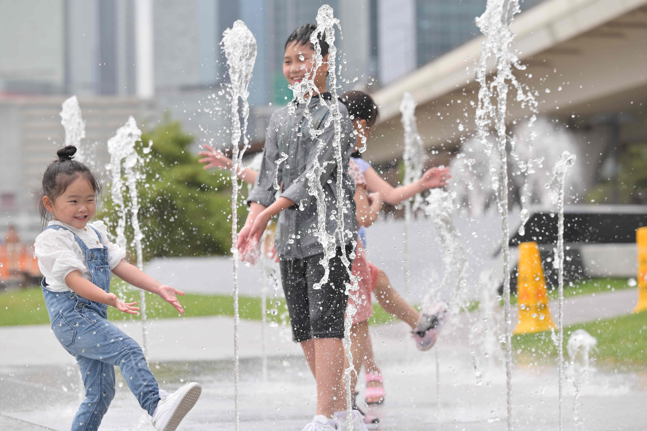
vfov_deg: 10.5
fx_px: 2336
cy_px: 216
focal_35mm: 130
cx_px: 324
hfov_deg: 15.8
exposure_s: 1/3200
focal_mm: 130
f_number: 4.5
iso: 500
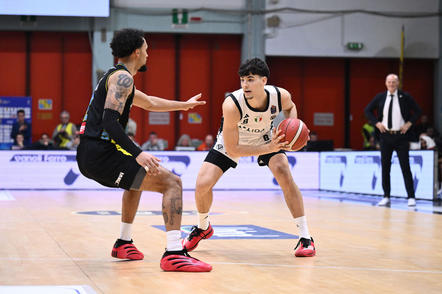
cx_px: 221
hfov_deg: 21.2
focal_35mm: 96
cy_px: 147
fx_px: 1178
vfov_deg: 14.2
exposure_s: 1/1000
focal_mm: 96
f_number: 2.8
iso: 4000
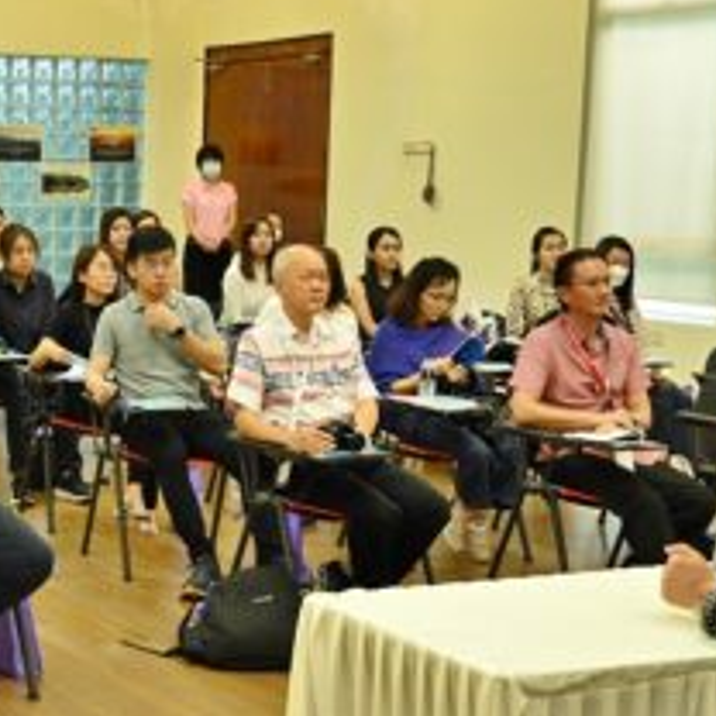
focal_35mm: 82
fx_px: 1924
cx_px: 86
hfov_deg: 20.7
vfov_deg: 21.0
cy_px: 509
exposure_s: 1/80
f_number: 5.6
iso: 2500
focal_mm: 33.5
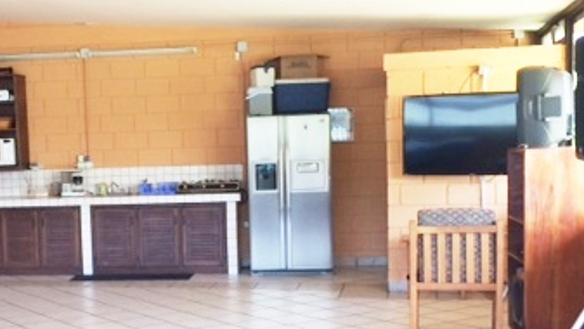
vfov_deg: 20.0
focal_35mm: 60
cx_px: 165
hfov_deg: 34.3
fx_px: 930
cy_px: 232
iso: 64
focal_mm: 4.15
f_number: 2.2
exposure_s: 1/30
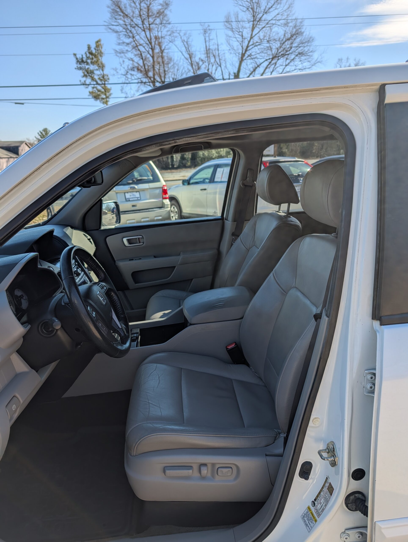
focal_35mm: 24
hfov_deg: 56.9
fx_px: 376
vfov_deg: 71.5
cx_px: 204
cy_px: 271
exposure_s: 1/986
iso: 19
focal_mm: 6.9
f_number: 1.68
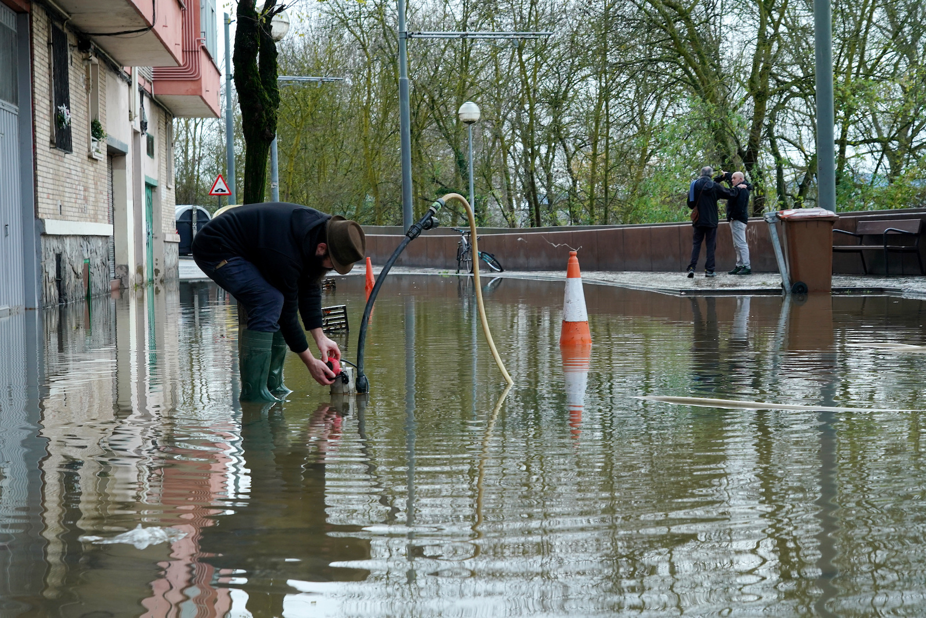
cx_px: 463
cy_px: 309
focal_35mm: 70
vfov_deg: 19.5
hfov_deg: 28.8
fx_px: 1801
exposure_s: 1/320
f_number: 8
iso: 1000
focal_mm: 70
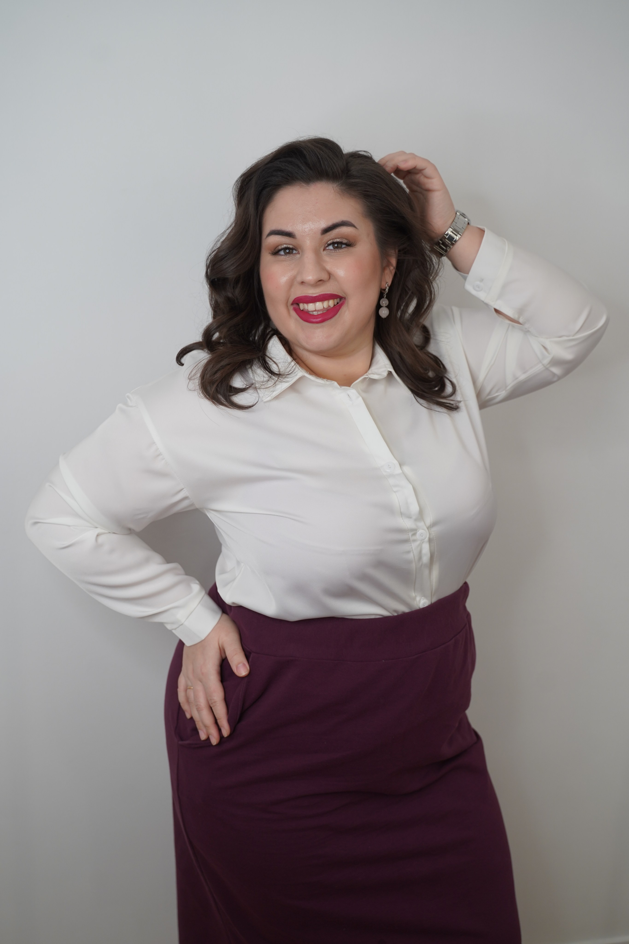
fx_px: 996
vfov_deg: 50.7
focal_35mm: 38
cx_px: 314
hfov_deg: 35.1
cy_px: 472
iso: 320
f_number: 4
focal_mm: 38
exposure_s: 1/160
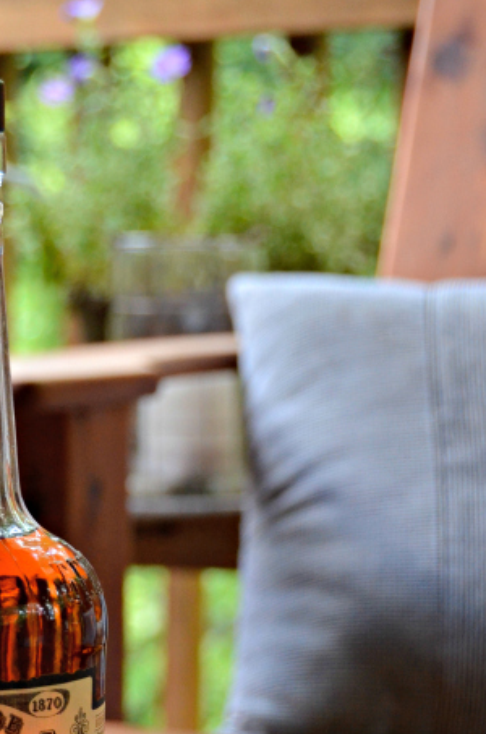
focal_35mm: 126
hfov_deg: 10.8
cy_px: 541
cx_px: 18
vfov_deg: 16.2
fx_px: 2563
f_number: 5
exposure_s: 1/200
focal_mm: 42
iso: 640
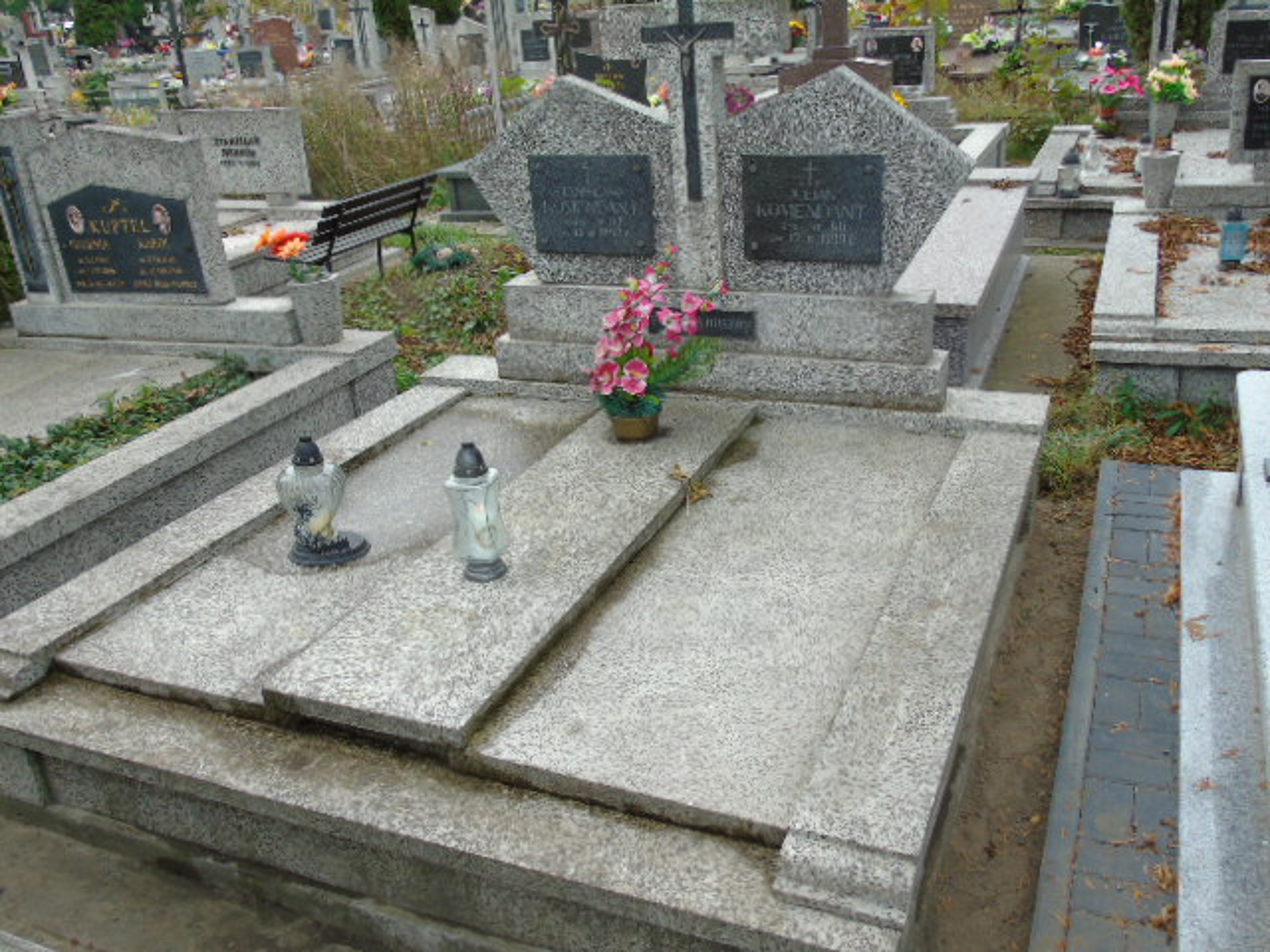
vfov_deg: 48.2
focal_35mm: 29
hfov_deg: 61.7
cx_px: 635
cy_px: 476
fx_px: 1064
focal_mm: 5.2
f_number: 3.6
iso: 80
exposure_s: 1/100
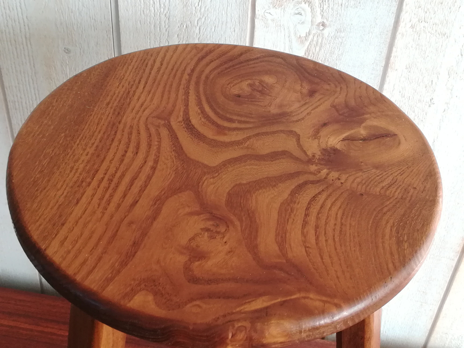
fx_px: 657
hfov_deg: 38.9
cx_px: 232
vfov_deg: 29.7
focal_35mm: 49
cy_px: 174
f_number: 2.2
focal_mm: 3.83
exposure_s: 1/33.3
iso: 200
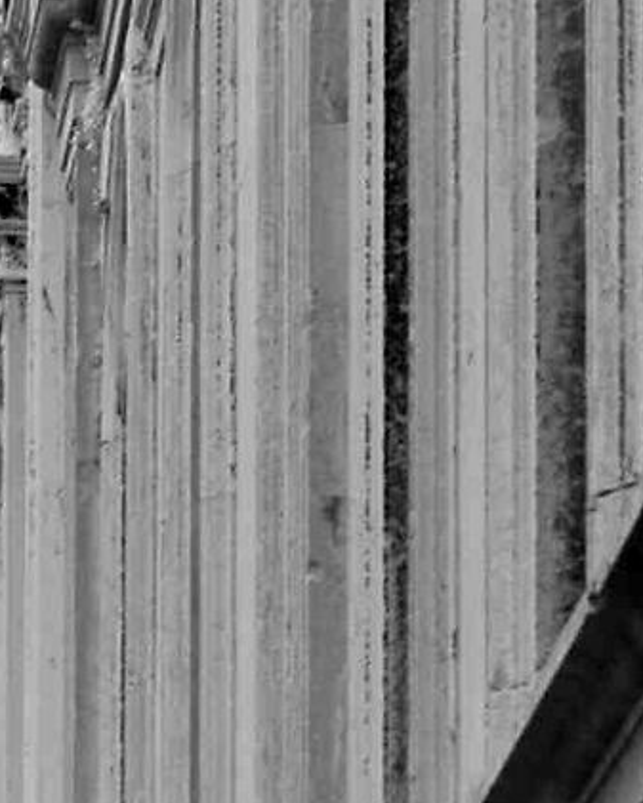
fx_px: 10479
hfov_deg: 3.5
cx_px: 261
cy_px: 1205
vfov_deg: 4.4
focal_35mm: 441
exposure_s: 1/40
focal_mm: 55
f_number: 11
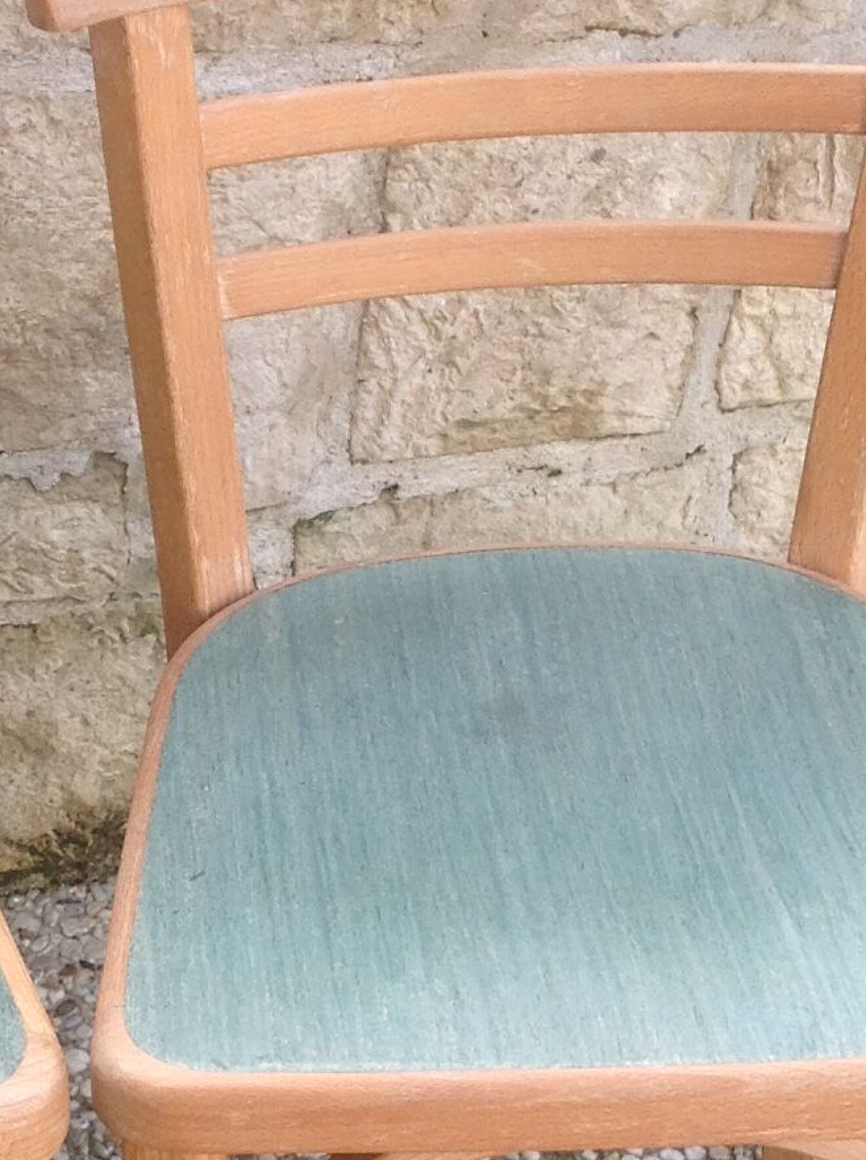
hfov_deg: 14.2
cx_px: 70
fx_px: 3445
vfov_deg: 19.0
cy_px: 881
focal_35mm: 103
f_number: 2.4
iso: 50
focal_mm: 4.28
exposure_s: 1/238
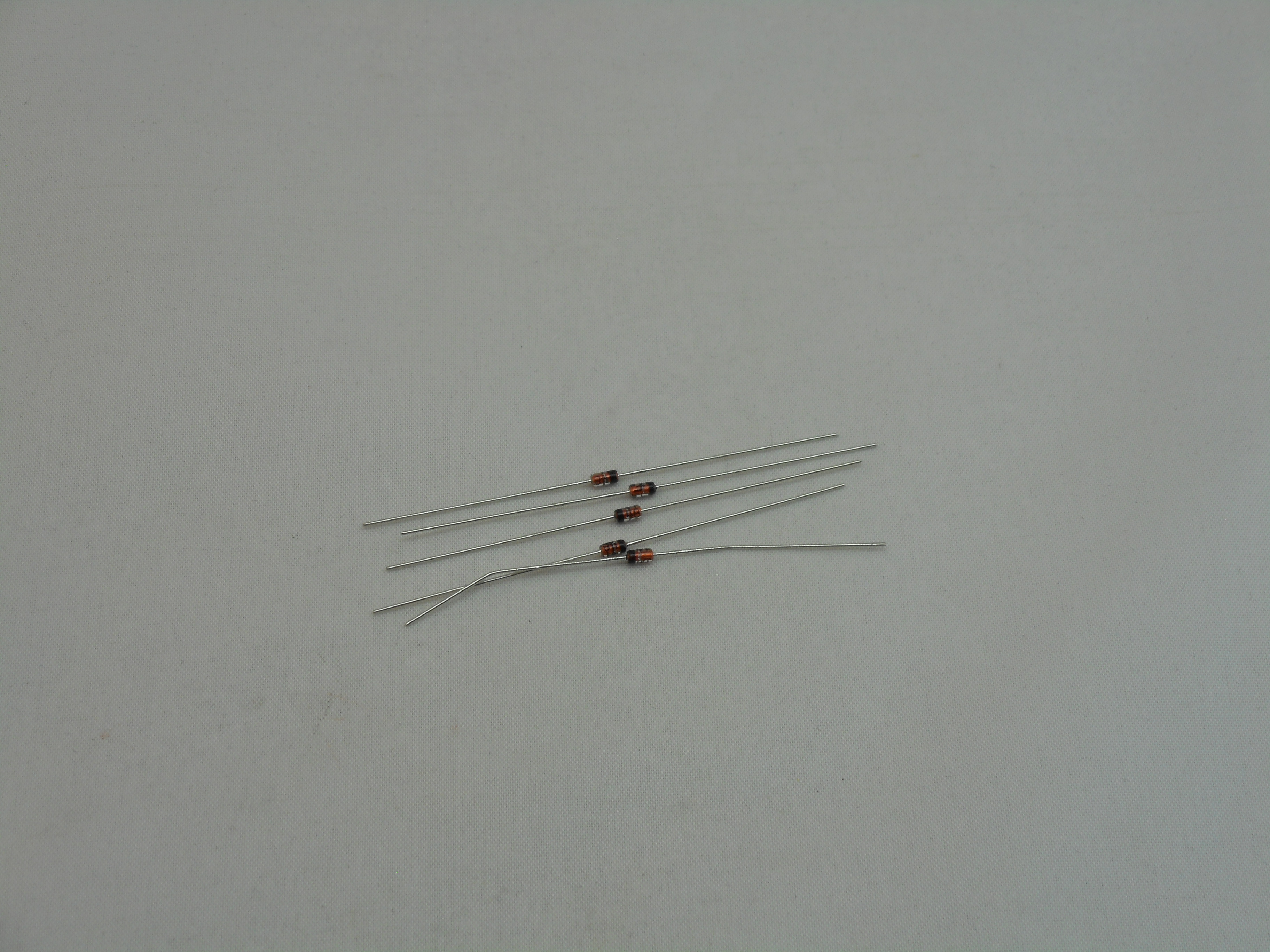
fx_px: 2825
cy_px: 476
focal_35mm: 77
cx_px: 635
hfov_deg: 25.3
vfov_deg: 19.1
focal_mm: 13.8
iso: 80
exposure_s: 1/50
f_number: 5.5
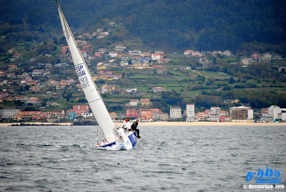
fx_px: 1791
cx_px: 143
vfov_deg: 6.1
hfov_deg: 9.1
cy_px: 96
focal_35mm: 225
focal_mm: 150
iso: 320
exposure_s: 1/500
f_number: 5
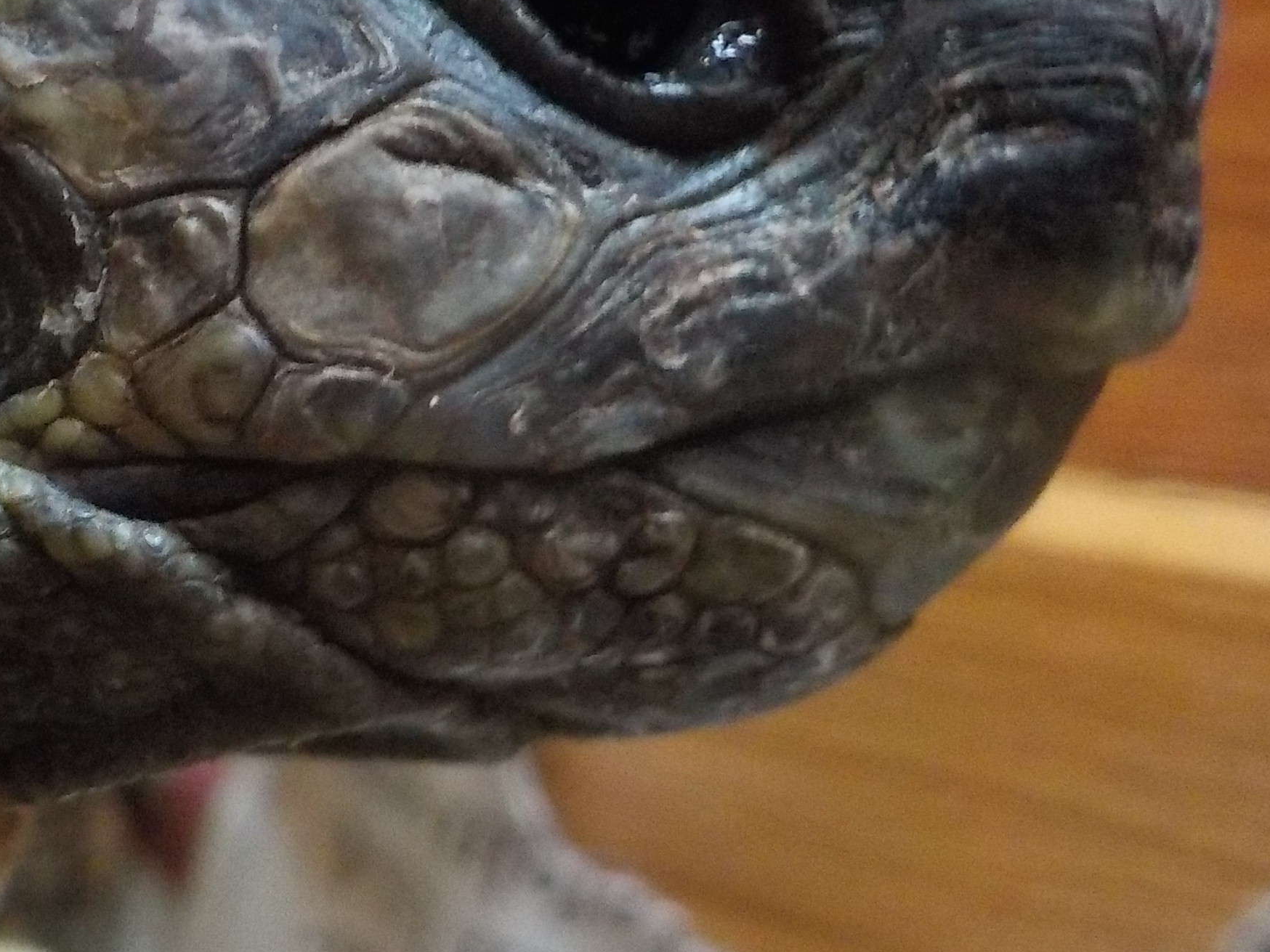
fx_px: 1431
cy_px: 335
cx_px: 554
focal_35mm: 39
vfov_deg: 36.5
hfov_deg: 47.7
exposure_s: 1/20
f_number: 3.3
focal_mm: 4.1
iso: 800
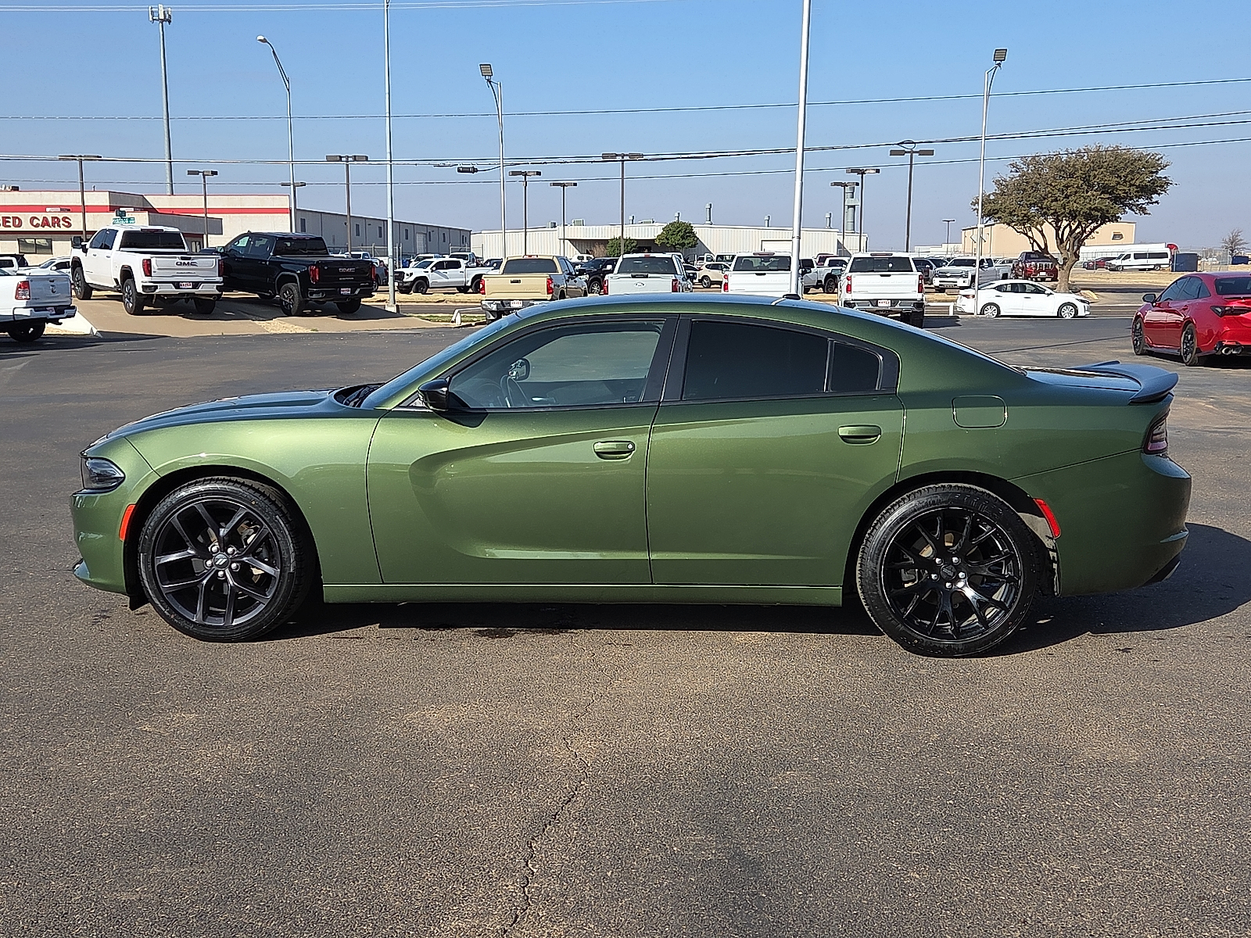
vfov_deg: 36.8
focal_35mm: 39
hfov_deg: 47.9
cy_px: 469
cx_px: 626
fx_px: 1409
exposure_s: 1/10000
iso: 77
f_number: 1.8
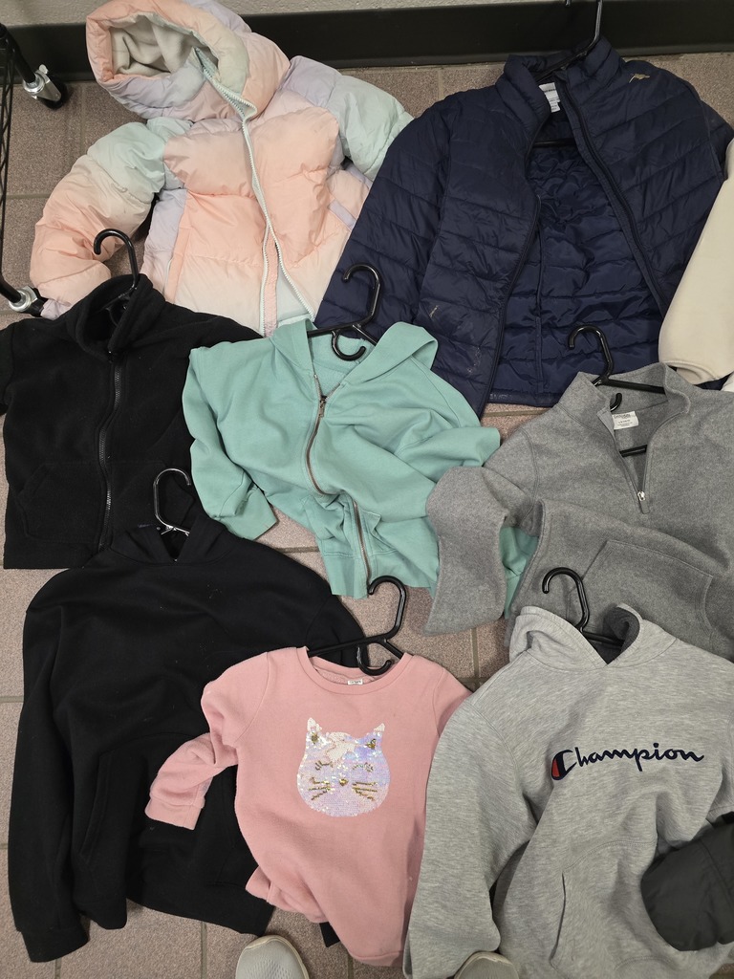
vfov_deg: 73.9
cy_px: 490
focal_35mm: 23
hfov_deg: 58.9
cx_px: 367
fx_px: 650
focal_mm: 6.3
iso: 640
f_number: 1.7
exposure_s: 1/120
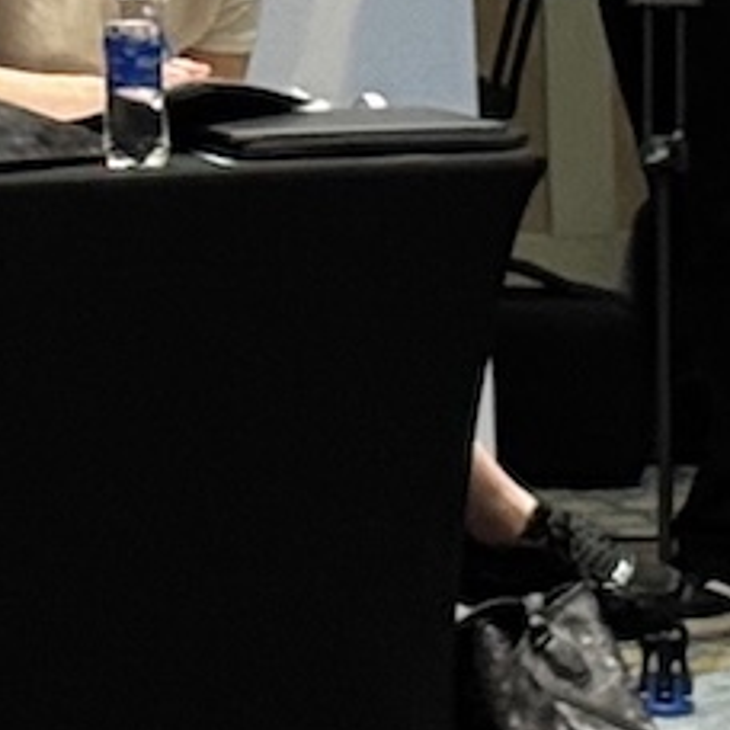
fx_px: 8518
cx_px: -1358
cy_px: -1018
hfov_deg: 4.7
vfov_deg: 4.8
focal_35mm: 357
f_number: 1.78
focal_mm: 6.76
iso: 200
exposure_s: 1/50
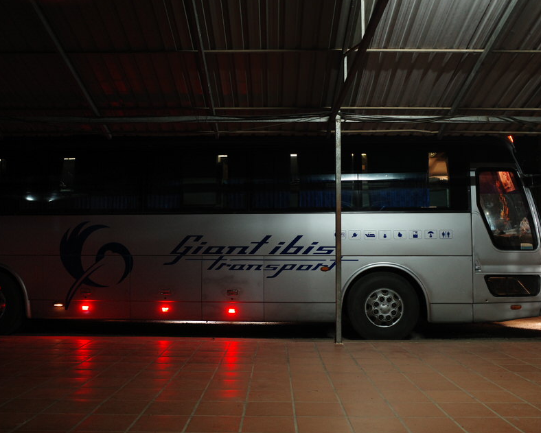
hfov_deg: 55.6
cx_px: 268
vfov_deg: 45.8
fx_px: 513
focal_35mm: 32
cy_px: 217
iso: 1250
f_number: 2.8
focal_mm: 18.3
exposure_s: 1/13
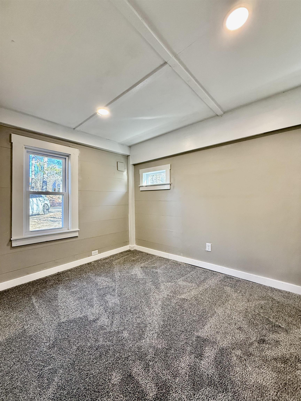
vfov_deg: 102.1
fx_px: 162
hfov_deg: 85.7
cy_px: 200
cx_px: 150
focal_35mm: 14
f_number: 2.2
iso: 250
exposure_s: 1/120
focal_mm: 2.22
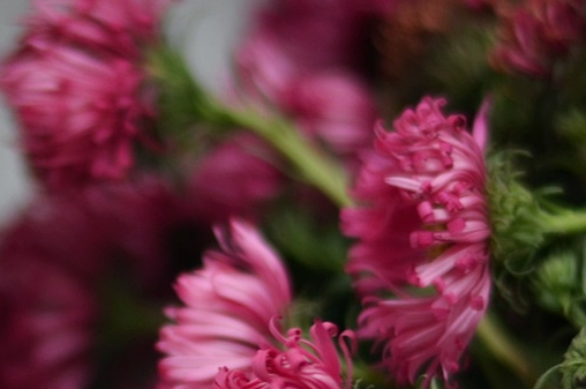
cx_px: -59
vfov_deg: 4.6
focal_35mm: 295
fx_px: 4794
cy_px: 452
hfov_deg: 7.0
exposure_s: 1/160
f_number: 1.8
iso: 100
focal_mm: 50
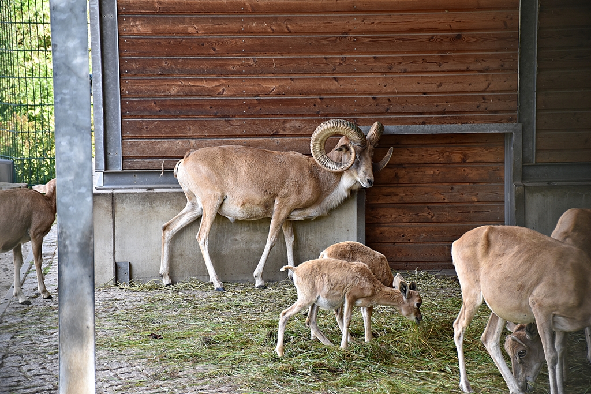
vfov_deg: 10.8
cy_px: 197
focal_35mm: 128
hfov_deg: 16.1
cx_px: 296
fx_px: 2093
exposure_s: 1/160
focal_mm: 85
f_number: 6.3
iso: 400
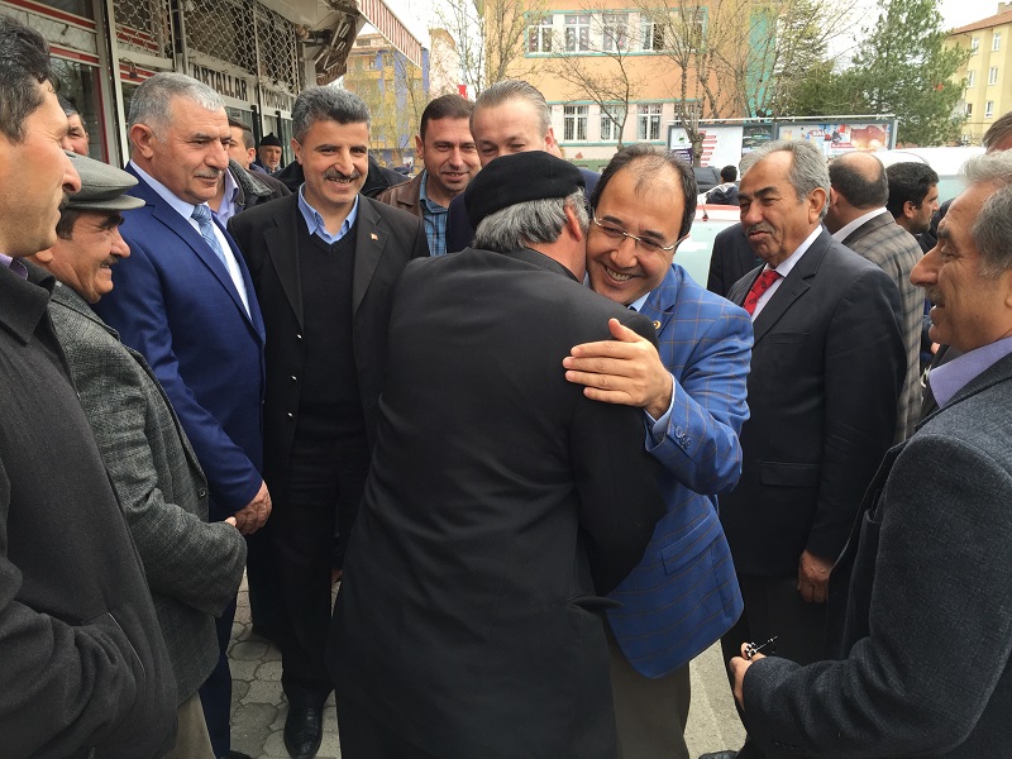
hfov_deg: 61.7
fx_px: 848
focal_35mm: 29
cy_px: 380
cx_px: 506
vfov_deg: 48.2
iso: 32
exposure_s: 1/324
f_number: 2.2
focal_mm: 4.15
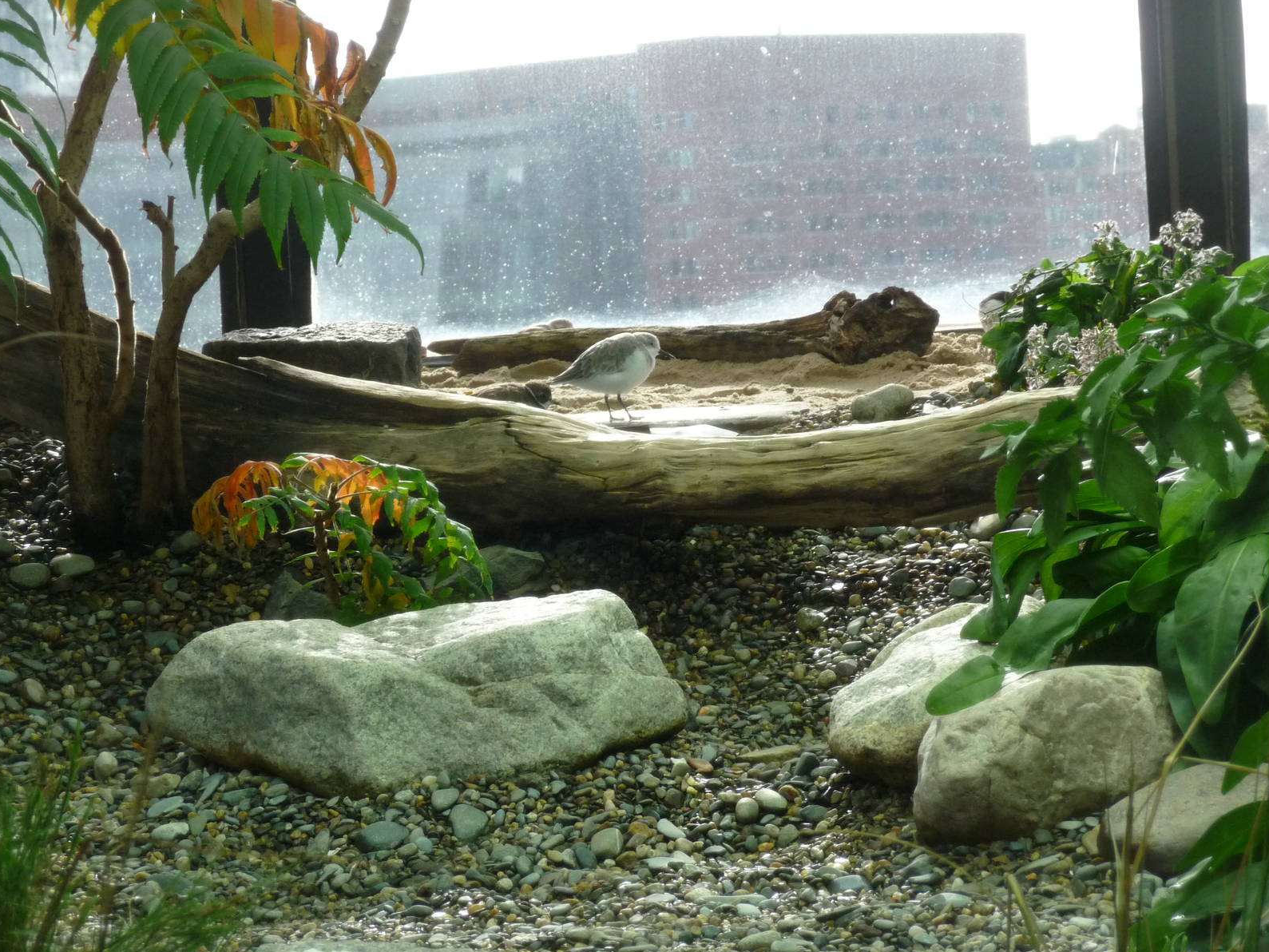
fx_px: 5206
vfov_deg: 10.4
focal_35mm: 142
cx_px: 635
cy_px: 478
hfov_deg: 13.9
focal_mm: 24.1
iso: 250
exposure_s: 1/125
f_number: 4.8
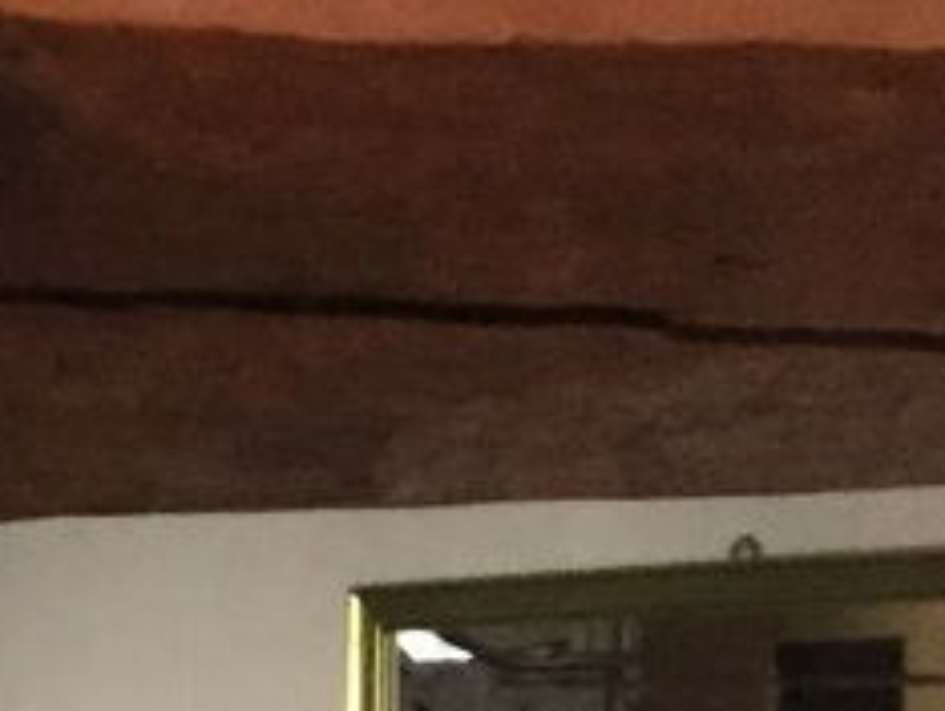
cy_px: 1580
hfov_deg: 8.4
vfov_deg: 7.2
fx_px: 5411
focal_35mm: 198
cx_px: -1902
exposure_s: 1/17
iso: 250
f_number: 2.2
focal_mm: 4.15
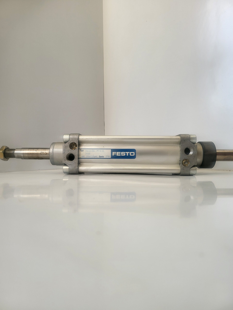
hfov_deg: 56.8
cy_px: 155
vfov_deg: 71.6
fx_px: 215
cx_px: 116
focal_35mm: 24
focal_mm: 5
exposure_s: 1/293
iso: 40
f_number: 1.8
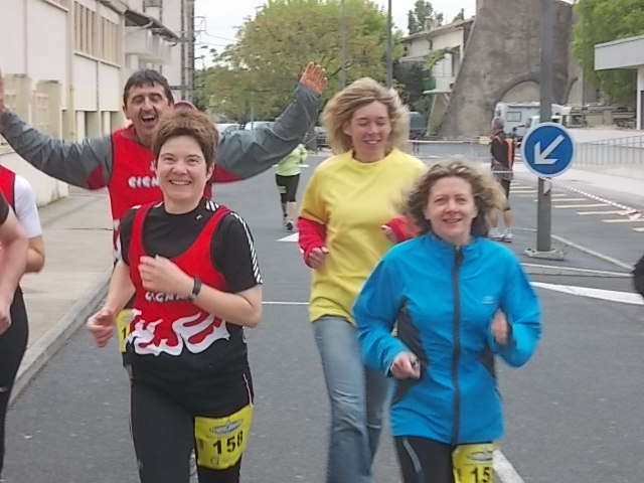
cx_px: 322
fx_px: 1786
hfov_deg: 20.4
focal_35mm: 96
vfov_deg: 15.4
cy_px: 242
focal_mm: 13.6
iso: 160
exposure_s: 1/60
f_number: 5.3
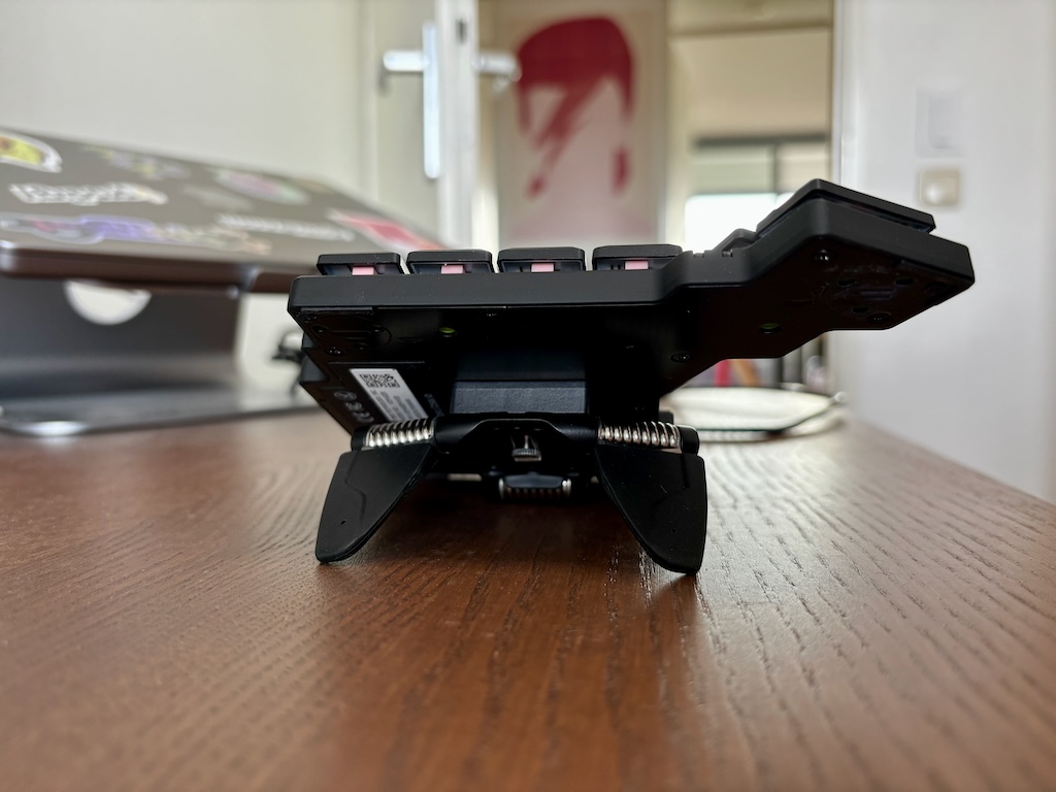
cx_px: 528
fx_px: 793
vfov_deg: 53.1
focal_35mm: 26
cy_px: 396
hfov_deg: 67.3
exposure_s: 1/73
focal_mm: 5.96
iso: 125
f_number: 1.6
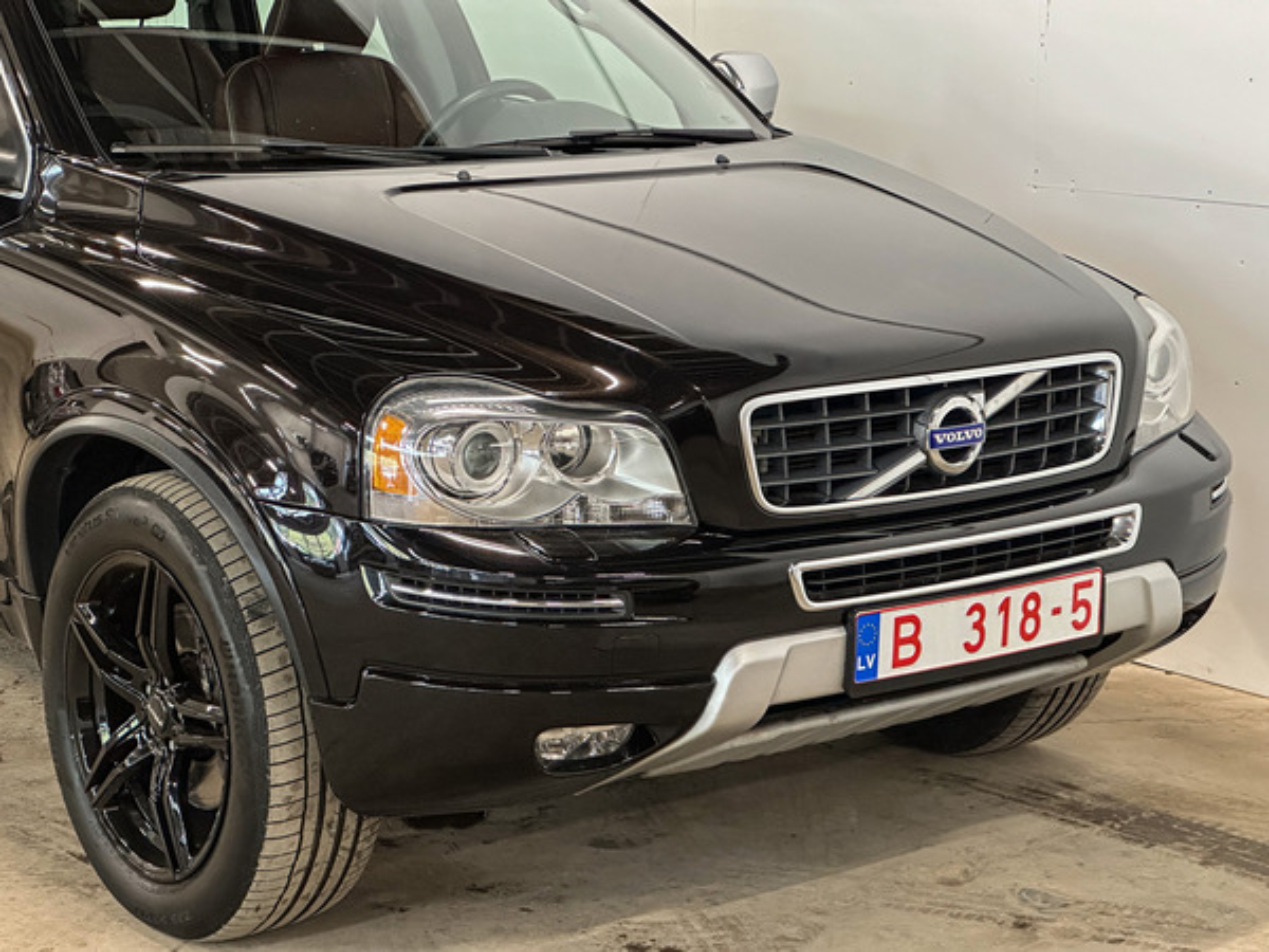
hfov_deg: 25.3
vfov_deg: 19.1
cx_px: 634
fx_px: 2823
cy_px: 476
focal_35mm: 77
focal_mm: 9
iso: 640
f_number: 2.8
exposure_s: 1/50
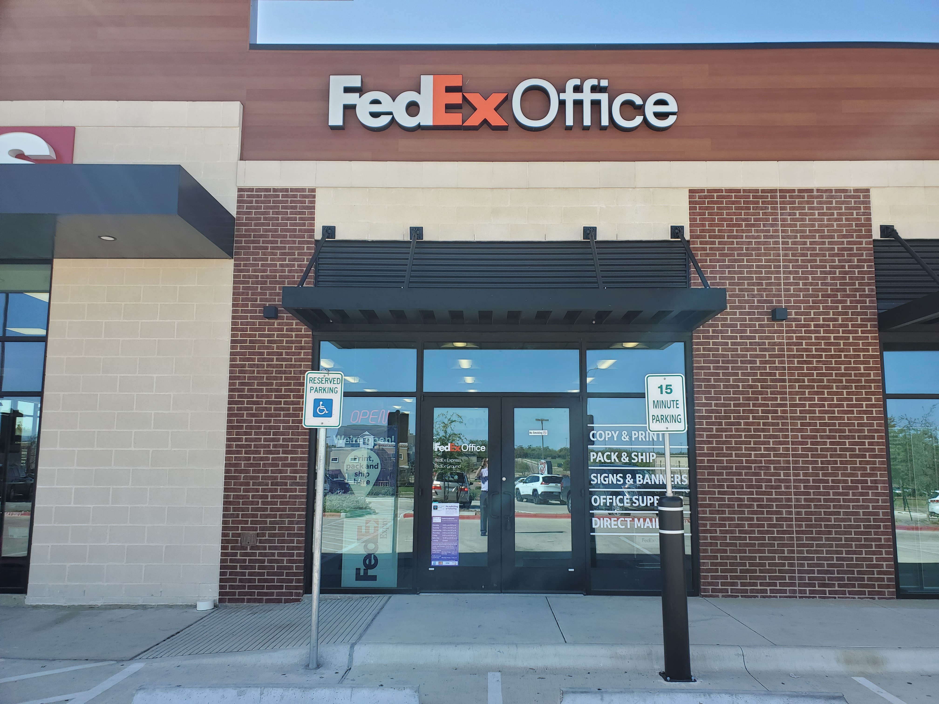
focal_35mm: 26
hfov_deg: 67.3
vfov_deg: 53.1
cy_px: 352
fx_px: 705
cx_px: 470
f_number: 2.4
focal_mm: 4.3
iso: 50
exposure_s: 1/477
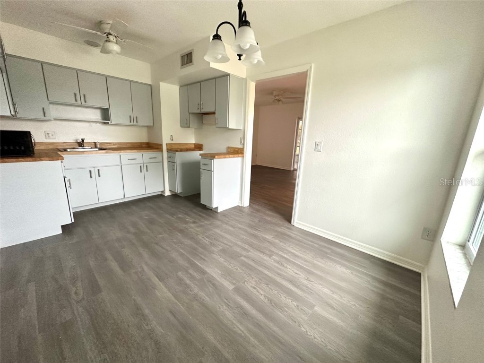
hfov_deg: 102.1
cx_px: 242
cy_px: 182
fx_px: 196
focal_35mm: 14
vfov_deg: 85.7
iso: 250
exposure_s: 1/60
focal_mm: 2.22
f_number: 2.2
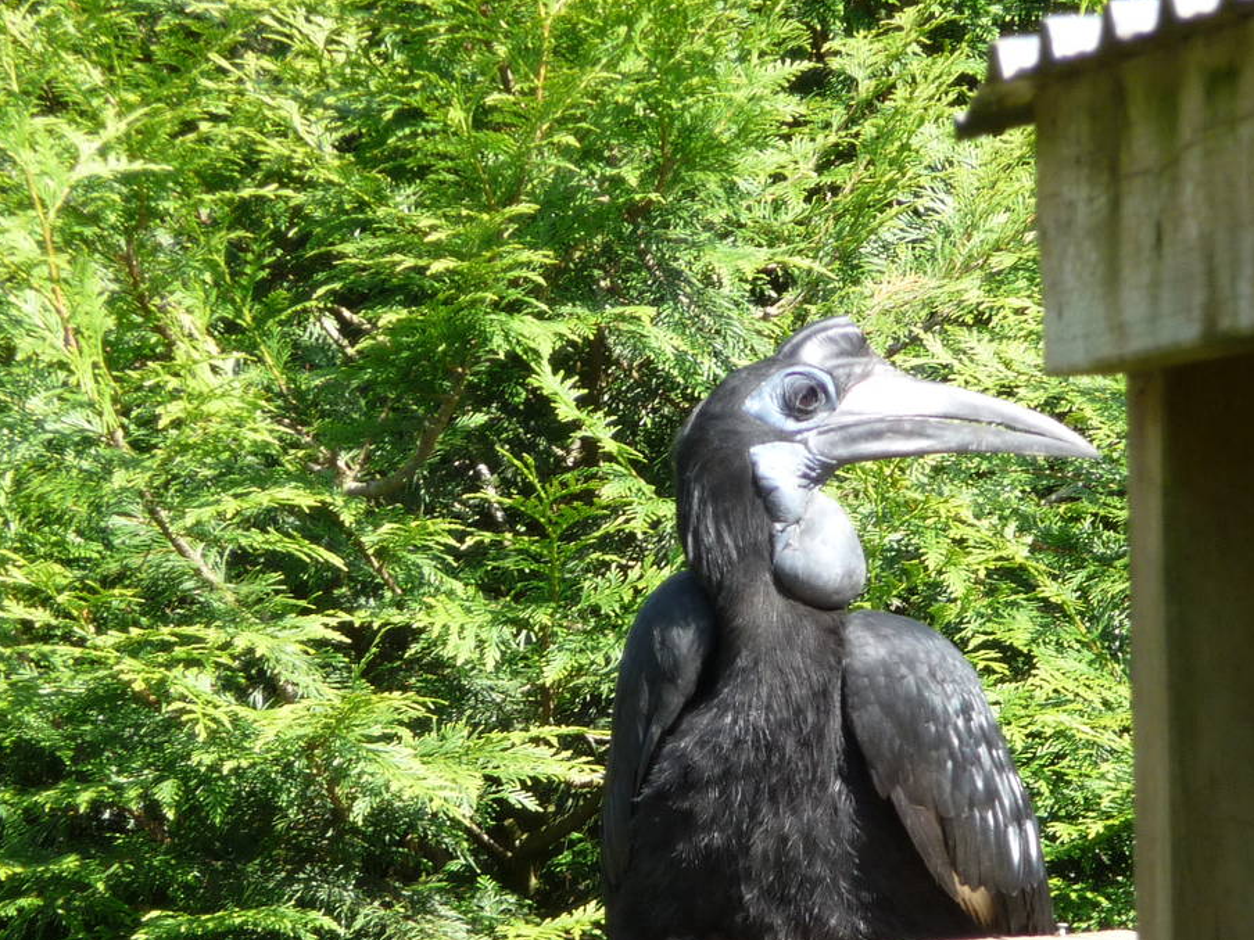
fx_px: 16918
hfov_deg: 4.2
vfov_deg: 3.2
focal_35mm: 467
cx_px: 816
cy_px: 715
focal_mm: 45.4
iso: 125
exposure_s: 1/125
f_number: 4.9
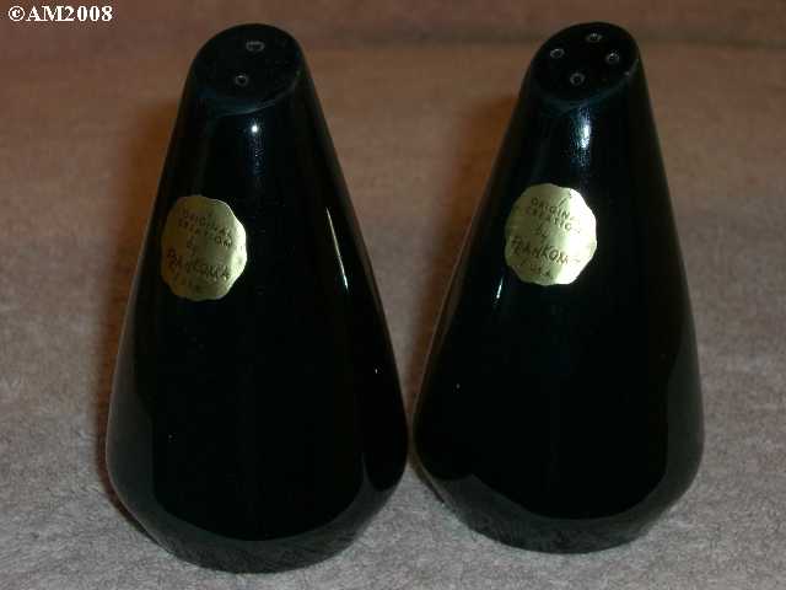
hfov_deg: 29.4
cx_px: 393
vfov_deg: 22.3
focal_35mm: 66
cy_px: 295
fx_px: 1499
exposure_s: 1/30
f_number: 7.6
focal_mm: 13.7
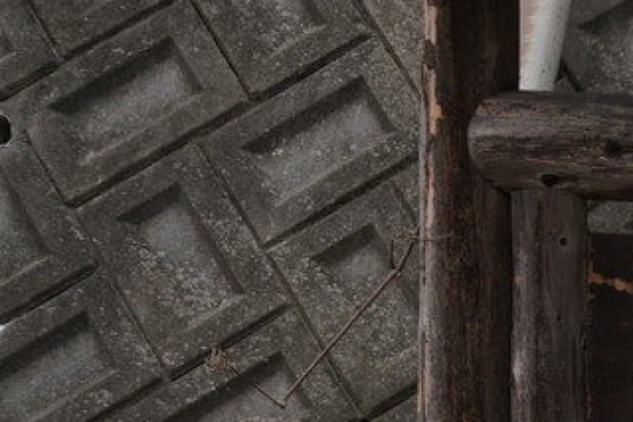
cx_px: 1167
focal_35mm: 90
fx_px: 1582
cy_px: 616
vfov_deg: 14.3
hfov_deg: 17.8
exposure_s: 1/250
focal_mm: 16
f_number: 4.5
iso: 100
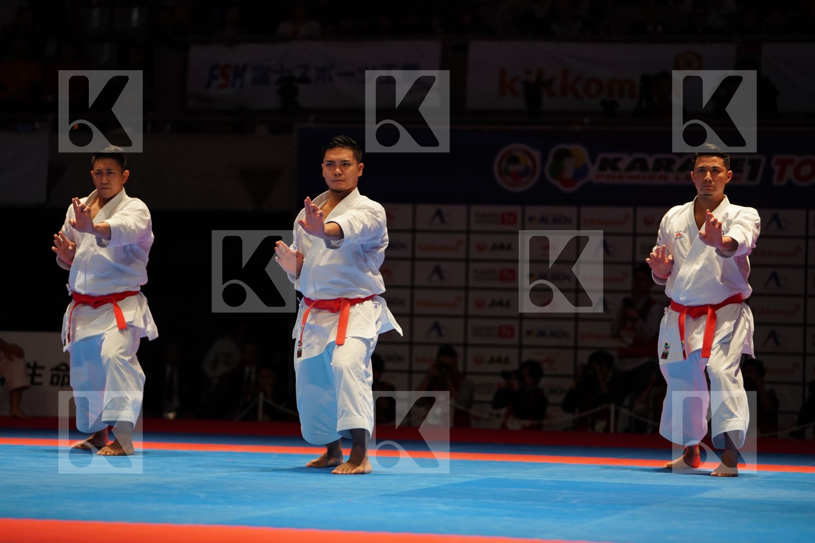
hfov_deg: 16.8
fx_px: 2762
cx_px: 408
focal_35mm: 122
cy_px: 272
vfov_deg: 11.2
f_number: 2.8
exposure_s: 1/500
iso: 800
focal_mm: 122
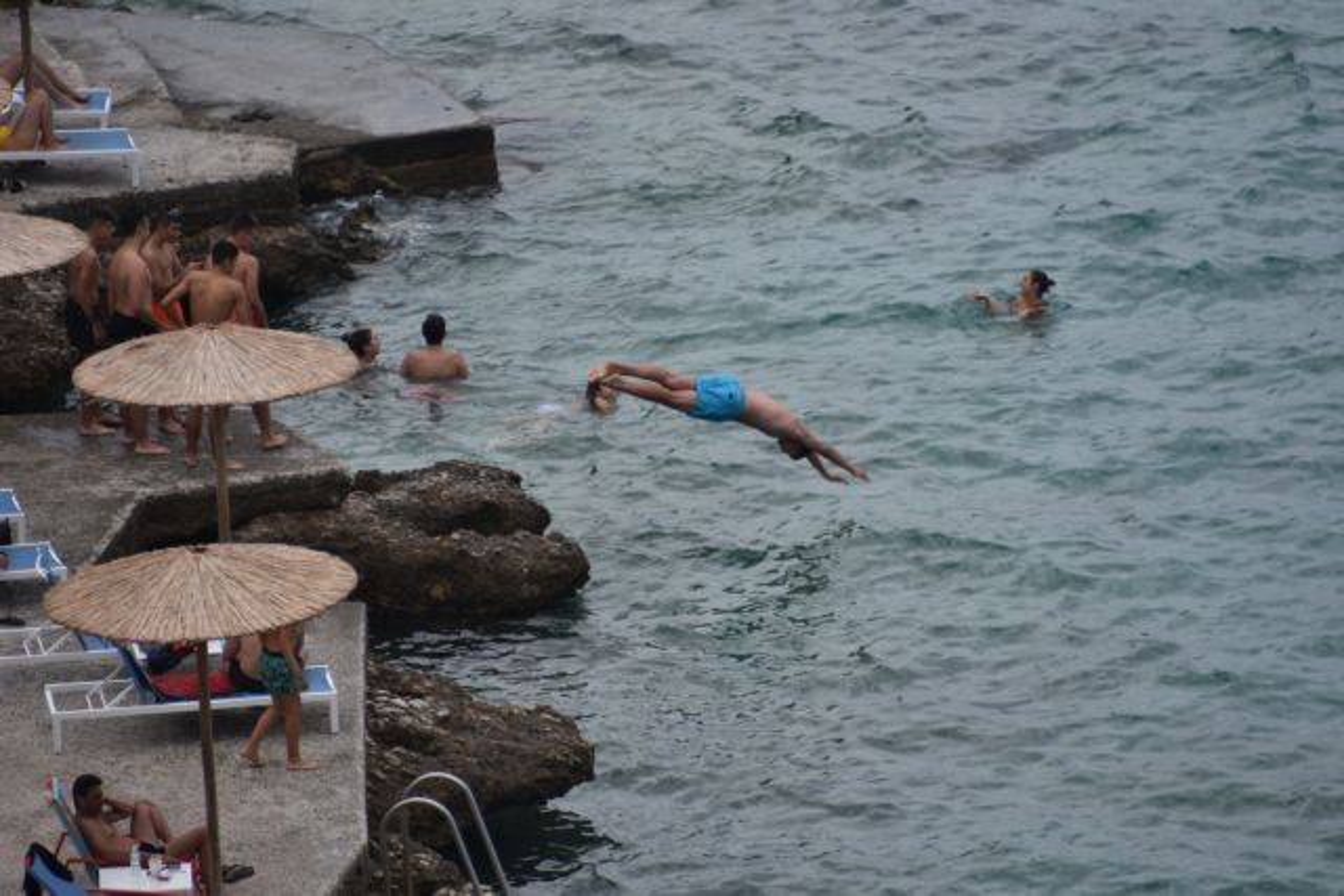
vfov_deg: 3.1
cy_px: 448
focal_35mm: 450
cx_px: 672
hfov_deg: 4.6
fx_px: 16803
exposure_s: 1/1000
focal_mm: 300
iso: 160
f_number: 5.6
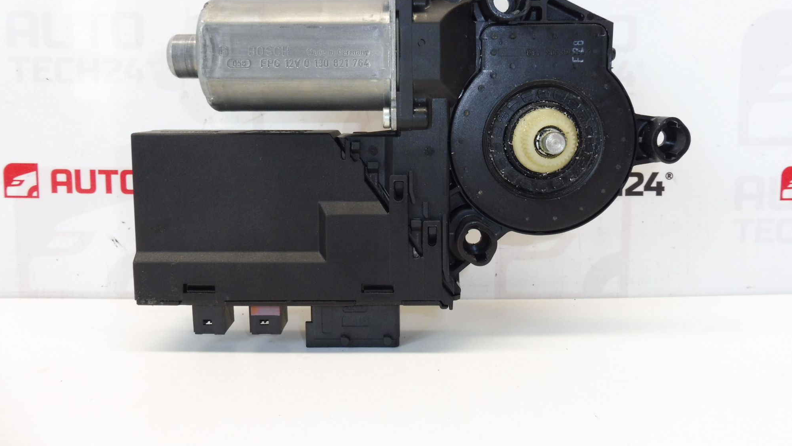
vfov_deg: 41.3
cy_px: 176
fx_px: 588
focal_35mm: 28
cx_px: 406
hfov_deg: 67.9
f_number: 4
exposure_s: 1/60
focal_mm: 4.4
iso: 200
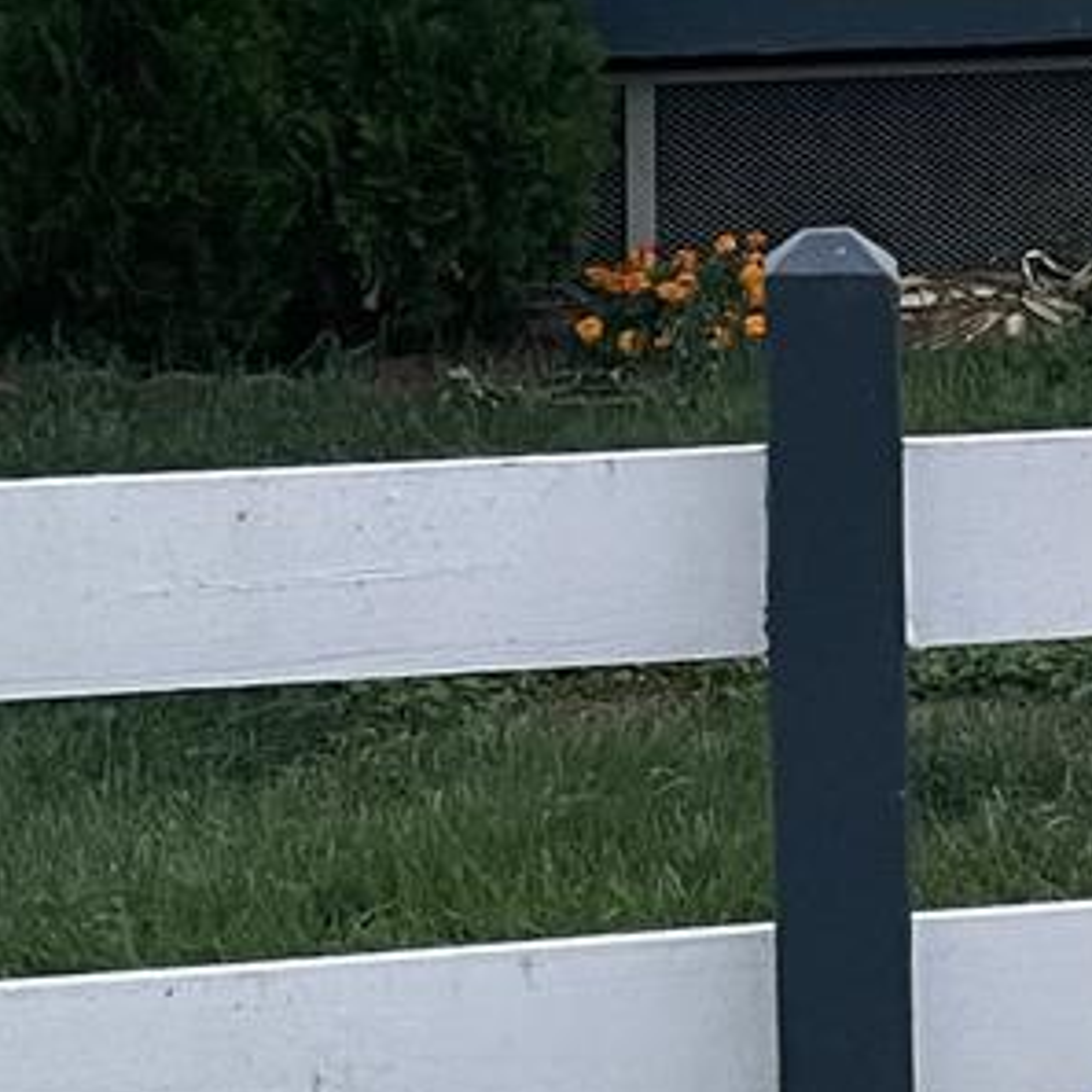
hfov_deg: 13.6
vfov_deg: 14.2
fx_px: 4247
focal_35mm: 119
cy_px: -239
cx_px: 1728
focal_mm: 4.2
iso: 200
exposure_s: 1/60
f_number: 1.6
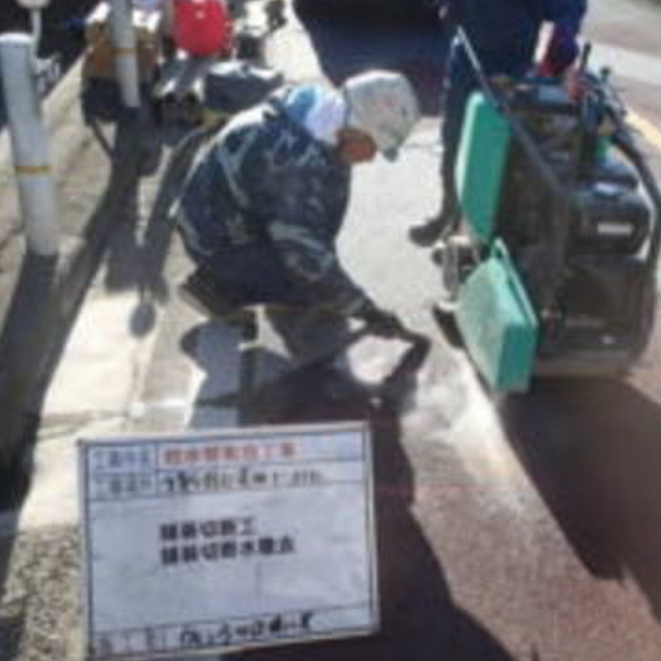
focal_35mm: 37
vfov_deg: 44.8
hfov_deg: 44.9
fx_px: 799
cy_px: 375
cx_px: 355
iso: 100
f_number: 2.8
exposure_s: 1/640
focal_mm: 4.5
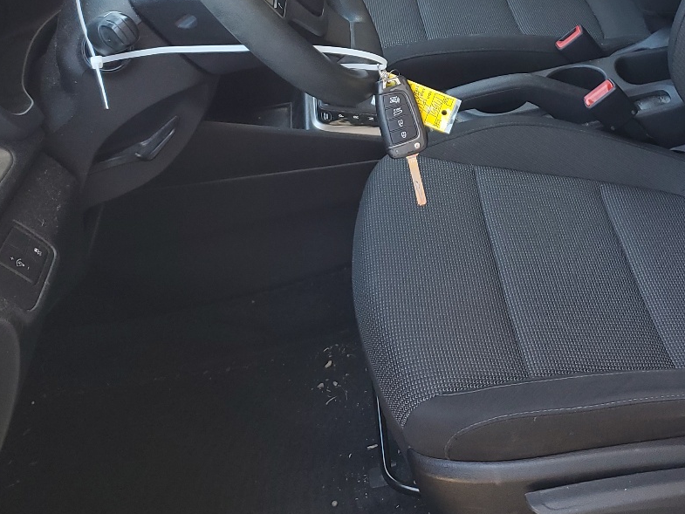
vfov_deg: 26.3
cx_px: 435
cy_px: 24
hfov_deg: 35.9
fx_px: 1049
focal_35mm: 53
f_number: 1.5
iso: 58
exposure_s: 1/120
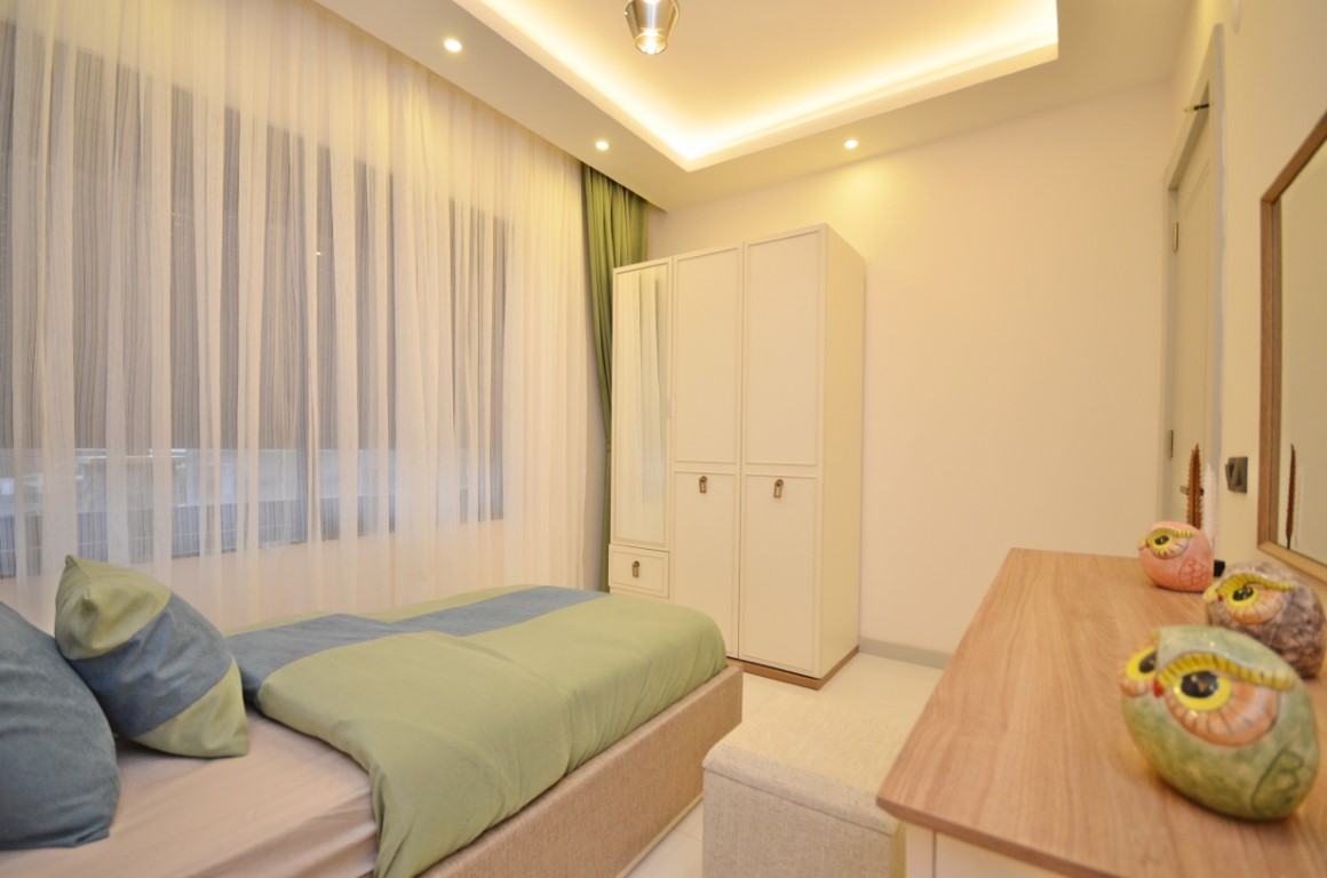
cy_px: 439
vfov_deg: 77.1
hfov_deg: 100.5
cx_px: 664
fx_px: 552
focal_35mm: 15
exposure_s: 1/60
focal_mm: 10
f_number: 4
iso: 500
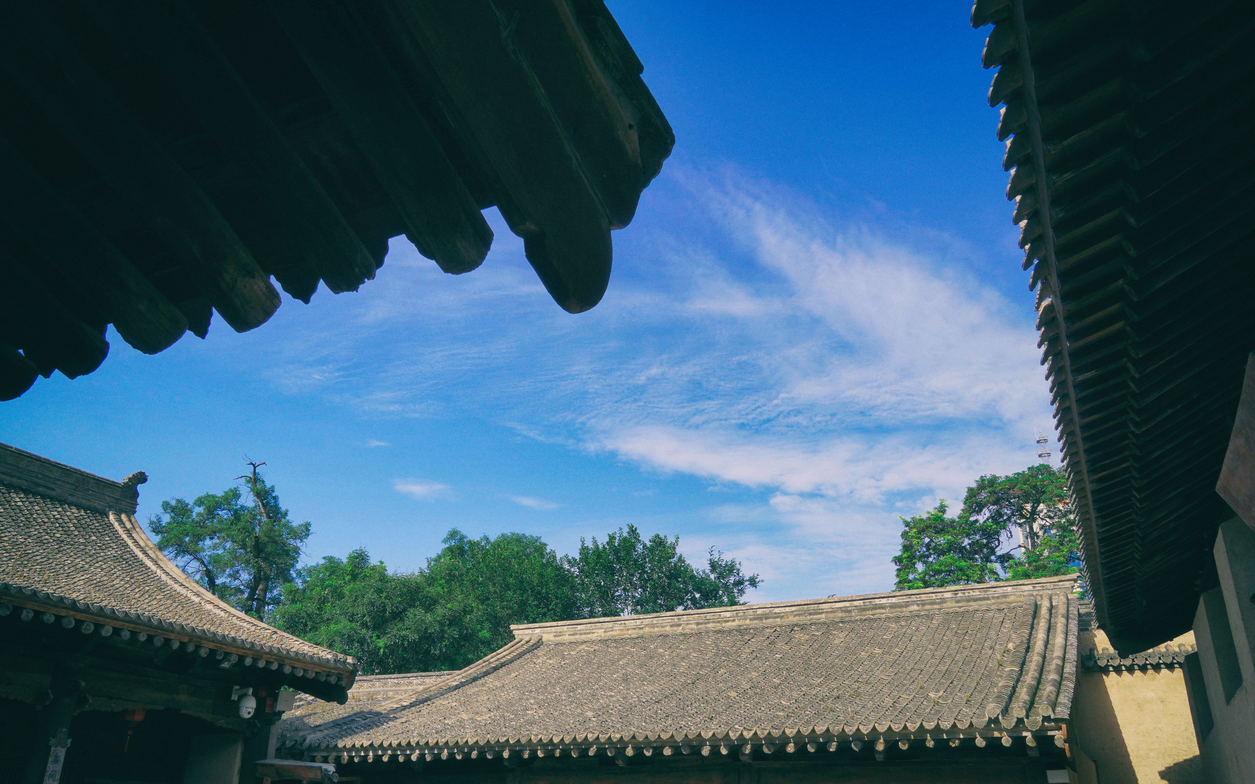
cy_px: 423
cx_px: 623
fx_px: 958
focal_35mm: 28
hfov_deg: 66.5
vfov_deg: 44.5
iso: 100
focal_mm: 18
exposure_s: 1/80
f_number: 14
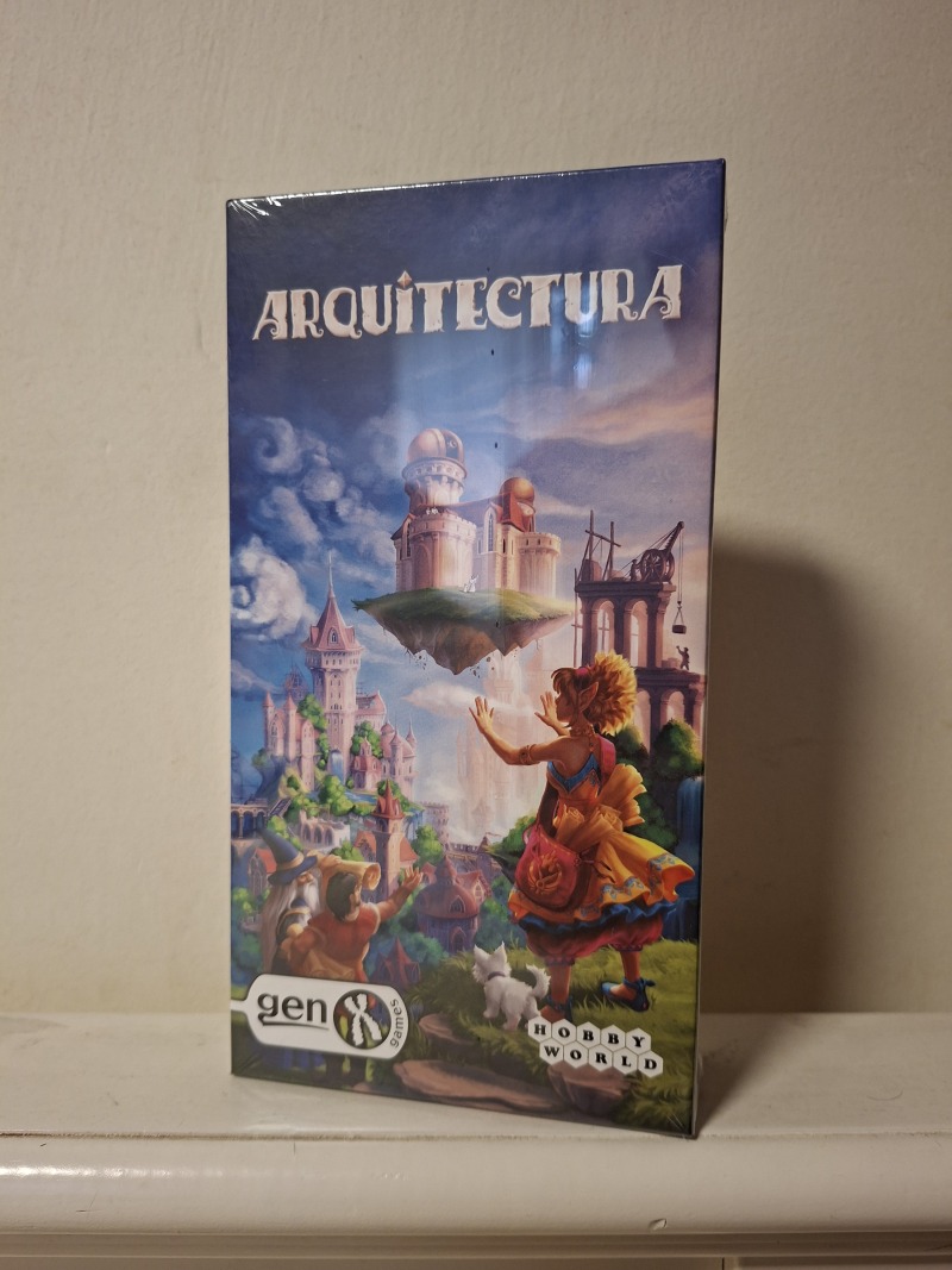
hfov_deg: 58.9
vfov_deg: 73.9
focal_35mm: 23
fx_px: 844
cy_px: 635
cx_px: 476
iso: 320
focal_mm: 5.54
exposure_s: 1/33
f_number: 1.8
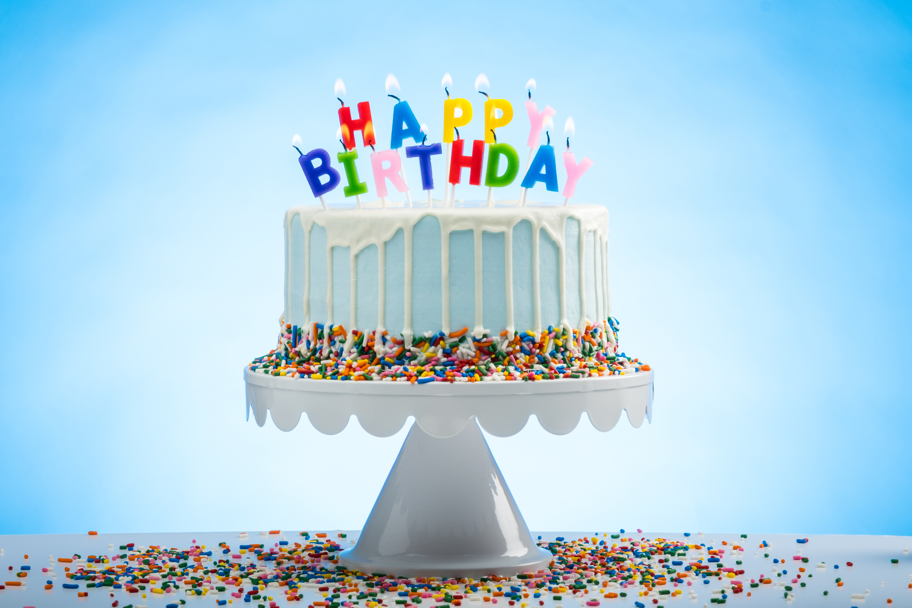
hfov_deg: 18.4
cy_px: 304
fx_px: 2812
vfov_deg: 12.3
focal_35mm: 111
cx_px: 456
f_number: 11
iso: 160
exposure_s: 1/250
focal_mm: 74.2
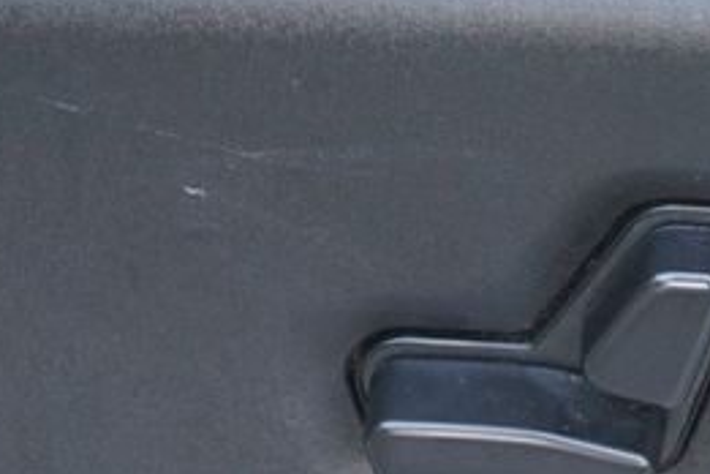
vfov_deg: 11.0
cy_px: 259
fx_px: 2465
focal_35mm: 125
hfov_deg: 16.2
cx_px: 656
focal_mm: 34
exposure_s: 1/60
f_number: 5
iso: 1600
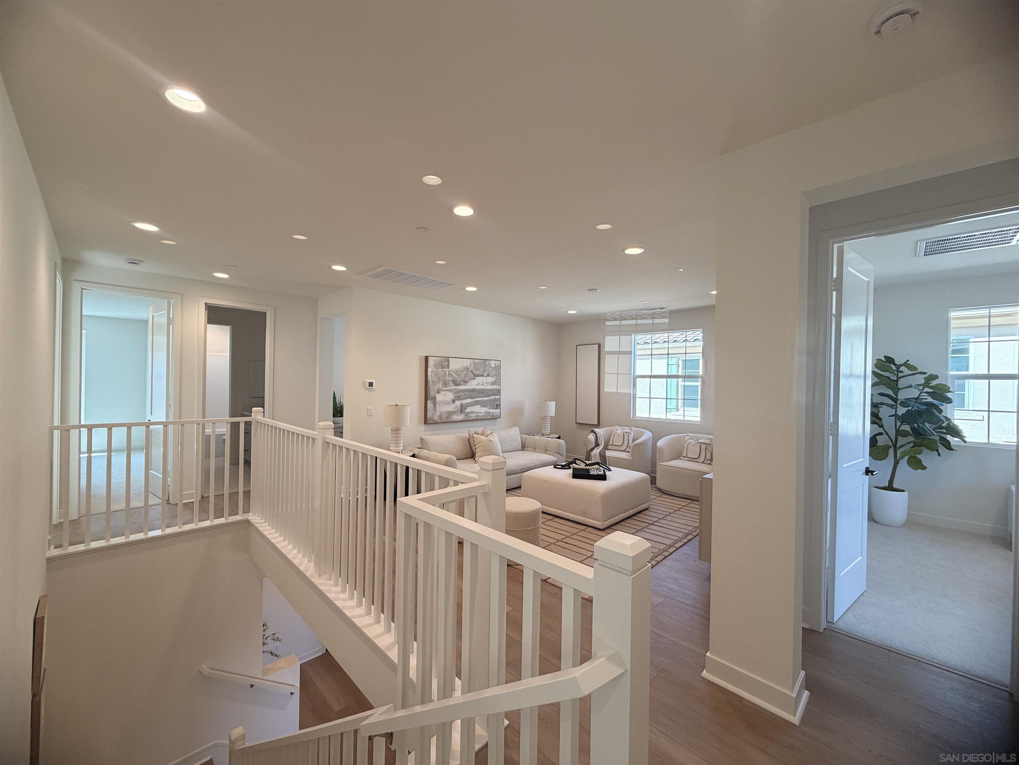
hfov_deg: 102.1
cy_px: 382
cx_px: 510
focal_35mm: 14
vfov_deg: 85.7
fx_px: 412
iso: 125
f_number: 2.2
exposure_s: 1/121
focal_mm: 2.22
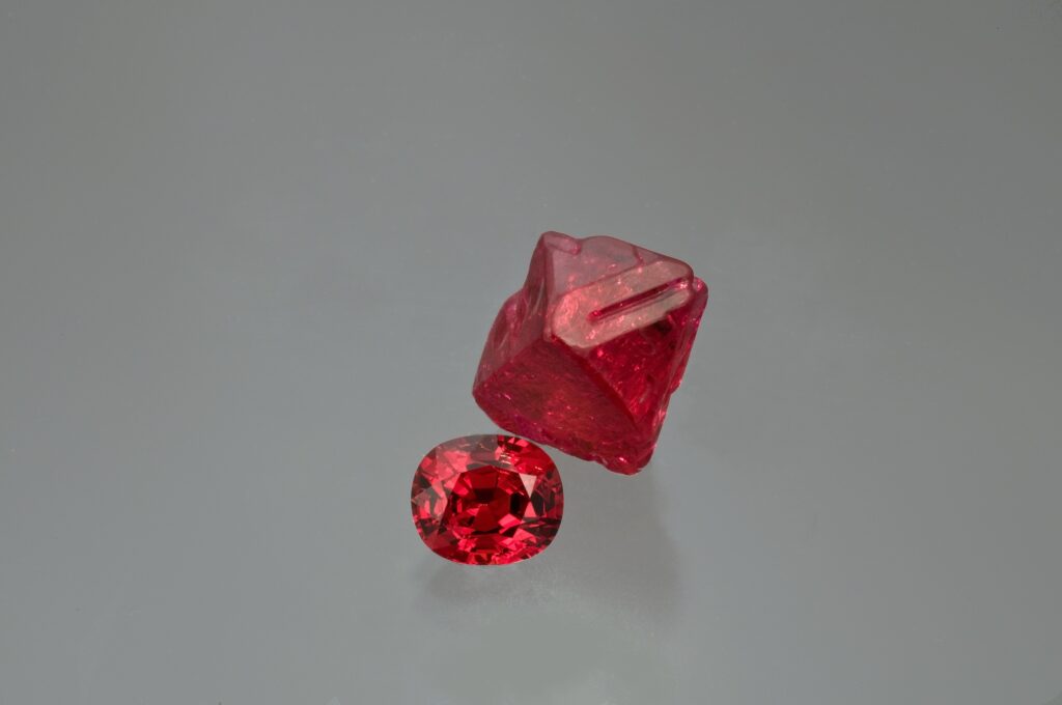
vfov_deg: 15.1
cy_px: 352
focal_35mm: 90
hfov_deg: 22.6
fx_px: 2652
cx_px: 531
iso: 200
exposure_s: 1/1.25
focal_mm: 60
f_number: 40
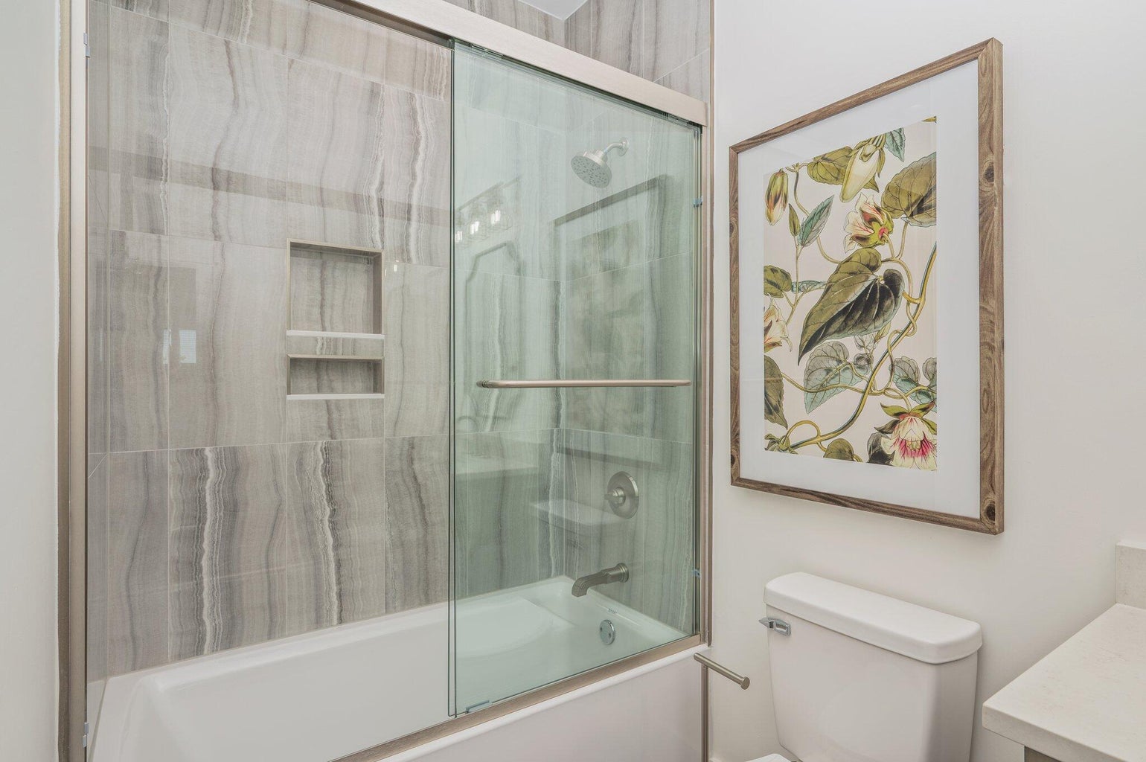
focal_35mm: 18
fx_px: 572
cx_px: 573
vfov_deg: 67.3
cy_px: 381
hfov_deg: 90.1
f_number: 9
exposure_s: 1/40
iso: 100
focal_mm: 18
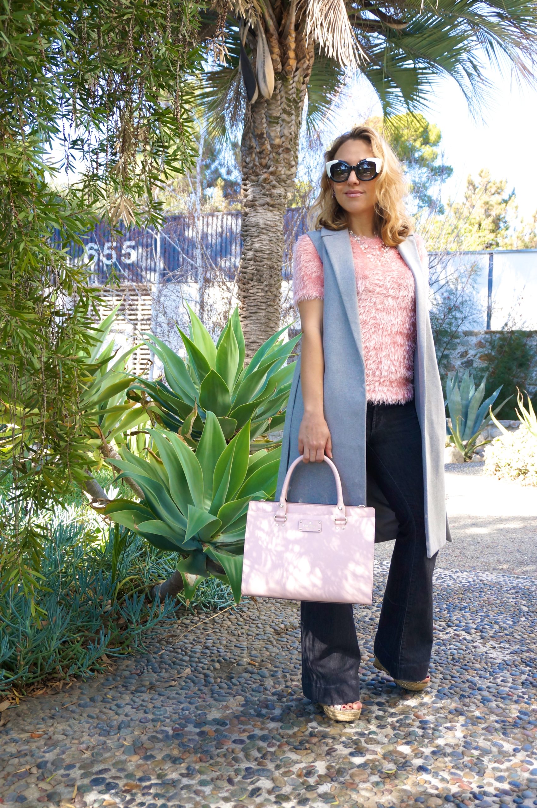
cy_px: 404
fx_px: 706
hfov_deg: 41.6
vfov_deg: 59.5
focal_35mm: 32
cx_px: 268
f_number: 4
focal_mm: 21
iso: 400
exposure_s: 1/400
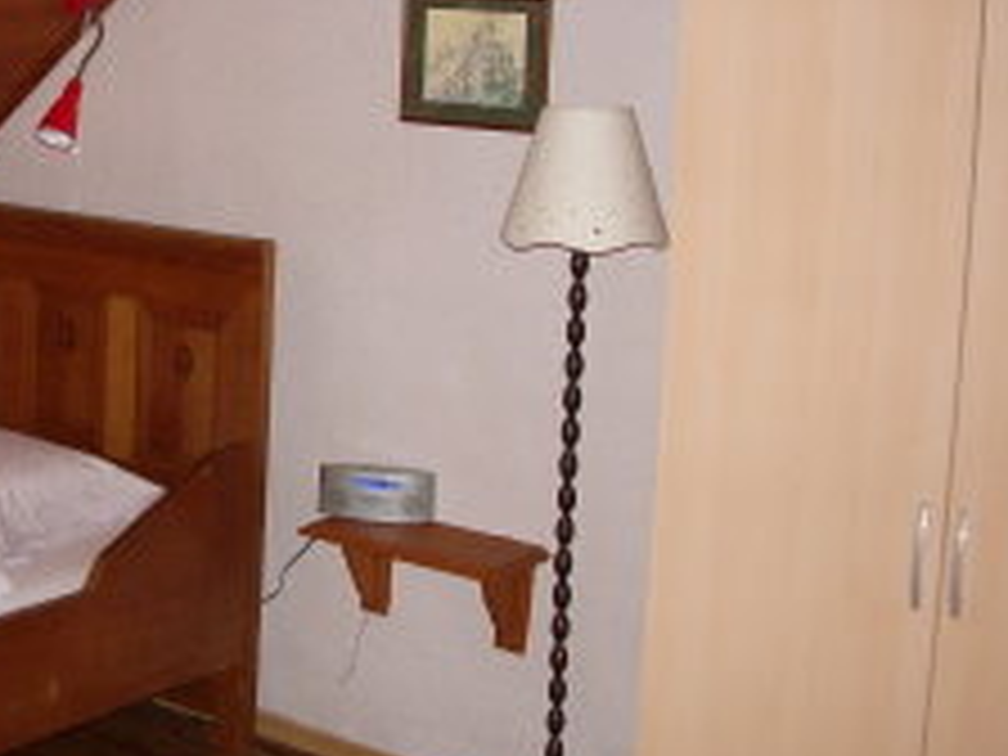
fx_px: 1922
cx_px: 94
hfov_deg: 28.2
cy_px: 266
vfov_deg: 22.2
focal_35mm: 66
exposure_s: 1/40
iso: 160
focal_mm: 5.8
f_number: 2.6
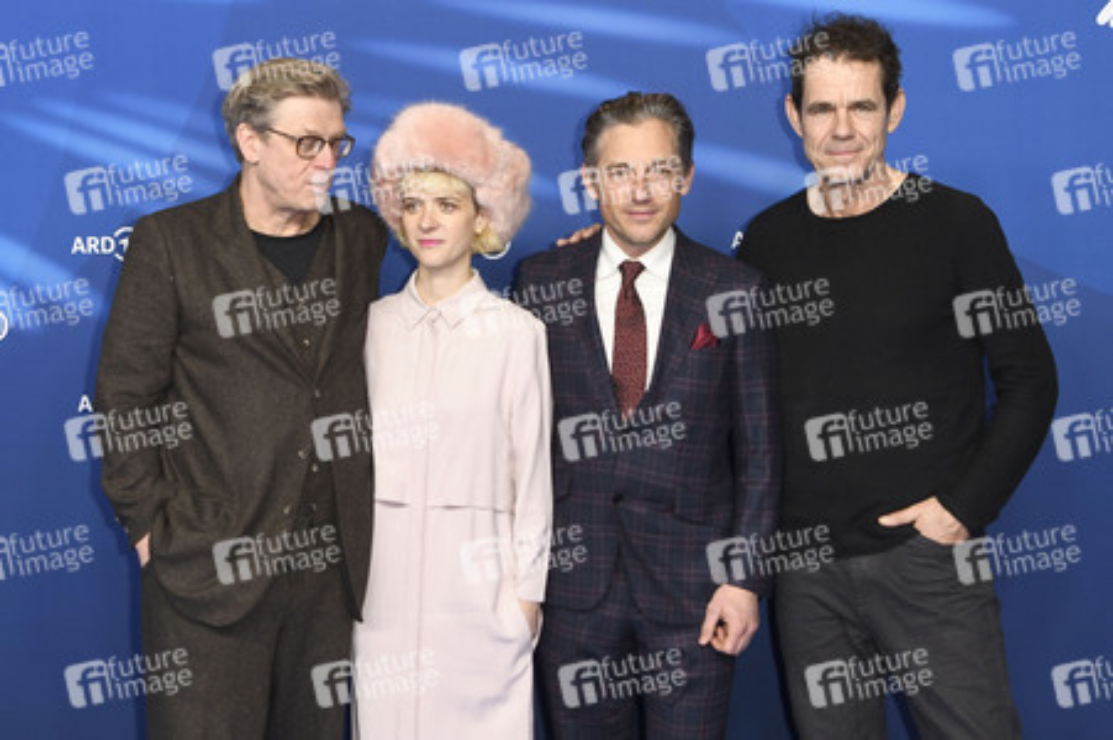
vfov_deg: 38.8
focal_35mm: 34
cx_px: 556
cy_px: 370
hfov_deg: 55.8
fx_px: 1050
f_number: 4
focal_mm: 34
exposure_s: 1/320
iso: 800
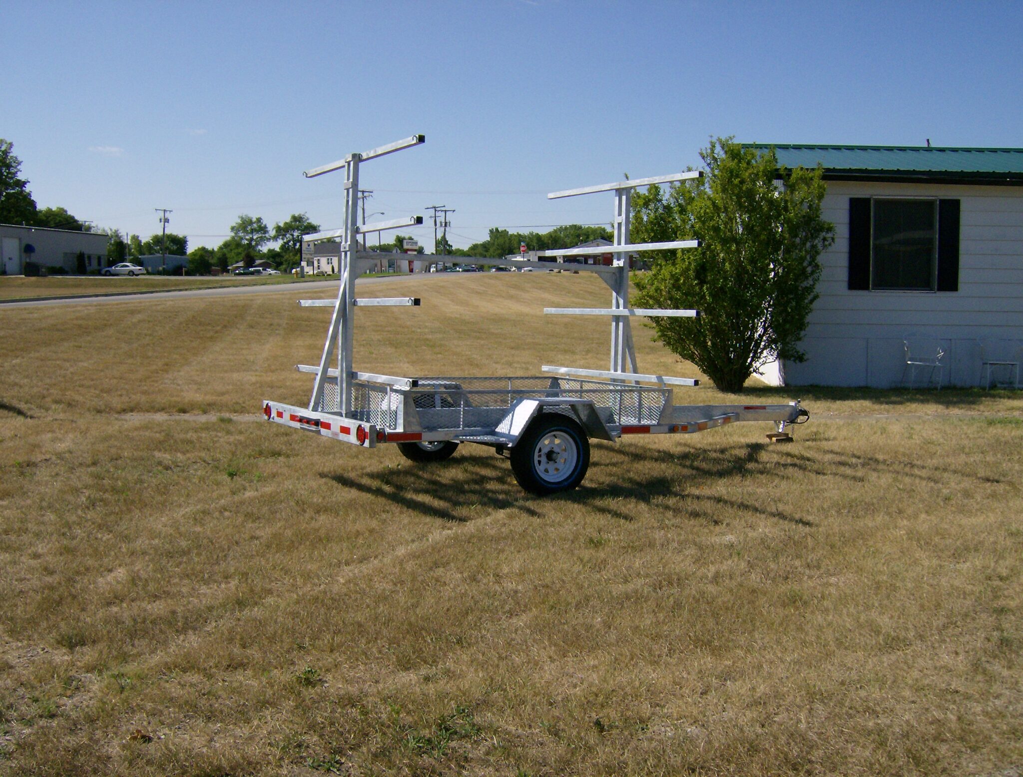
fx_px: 1069
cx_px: 512
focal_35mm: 36
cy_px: 388
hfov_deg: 51.1
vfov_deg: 40.0
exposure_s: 1/1134
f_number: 4.7
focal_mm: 6
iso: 100
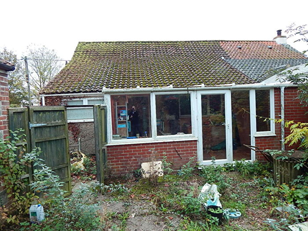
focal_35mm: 22
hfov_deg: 76.4
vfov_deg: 61.1
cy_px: 116
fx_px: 196
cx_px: 154
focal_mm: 4
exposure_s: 1/100
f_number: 3
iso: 125
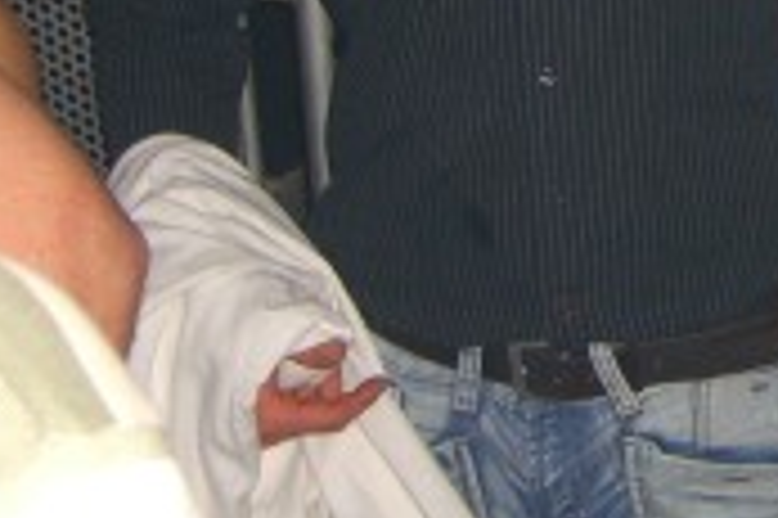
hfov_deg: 14.4
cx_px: 1007
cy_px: -81
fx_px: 2958
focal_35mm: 137
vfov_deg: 9.9
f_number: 2.8
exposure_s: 1/60
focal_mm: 7.9
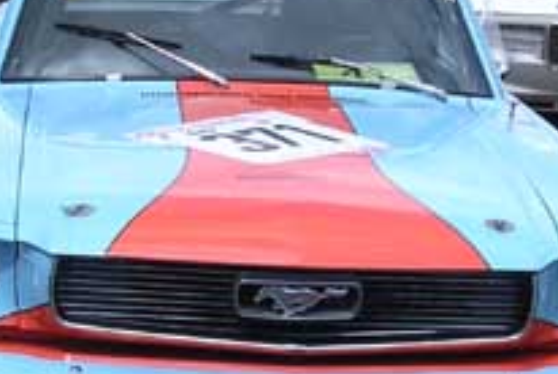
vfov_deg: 11.0
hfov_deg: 16.5
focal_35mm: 124
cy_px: 309
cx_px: 317
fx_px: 1925
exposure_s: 1/238
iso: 100
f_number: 5.8
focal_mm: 6.2
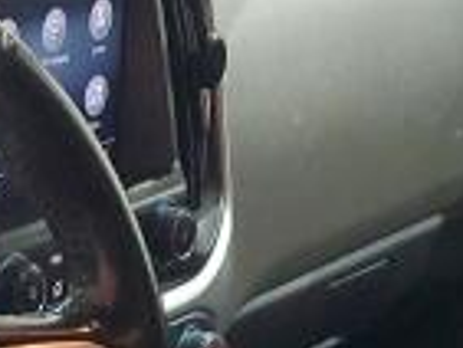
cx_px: -43
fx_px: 1968
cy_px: 814
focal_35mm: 147
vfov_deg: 9.2
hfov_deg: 13.2
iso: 301
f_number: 1.5
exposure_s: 1/40
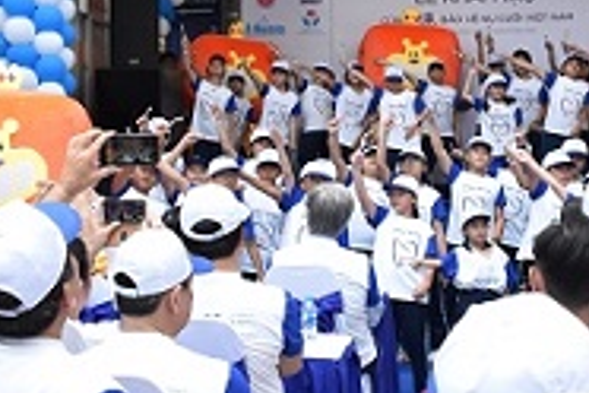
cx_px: 405
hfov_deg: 28.2
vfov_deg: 19.0
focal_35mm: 71
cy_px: 79
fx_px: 1162
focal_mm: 18
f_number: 7.1
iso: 1600
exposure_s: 1/320
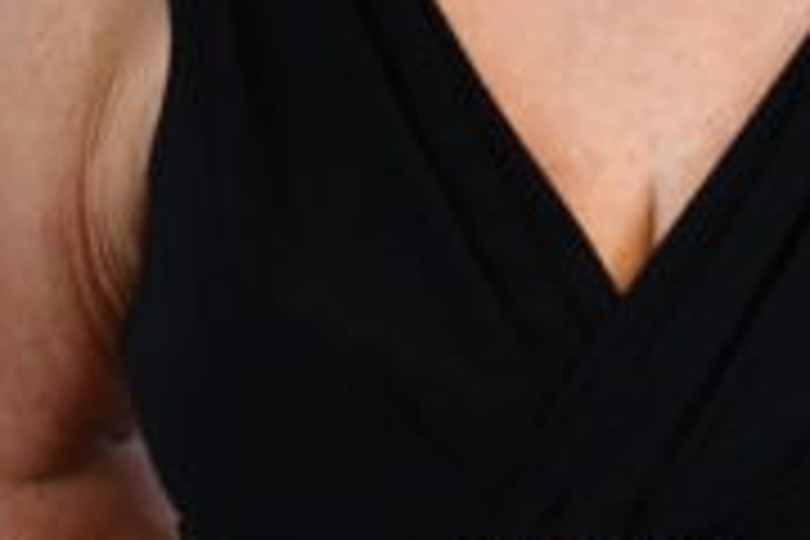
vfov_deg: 6.5
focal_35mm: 211
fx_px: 4747
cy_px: -124
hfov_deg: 9.7
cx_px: 670
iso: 800
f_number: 4
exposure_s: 1/125
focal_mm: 25
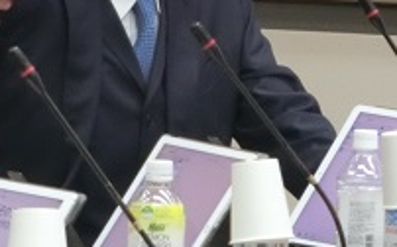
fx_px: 8099
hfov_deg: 2.8
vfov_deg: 1.8
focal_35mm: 749
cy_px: 131
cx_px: 118
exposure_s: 1/13
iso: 800
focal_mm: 45.4
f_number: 5.9
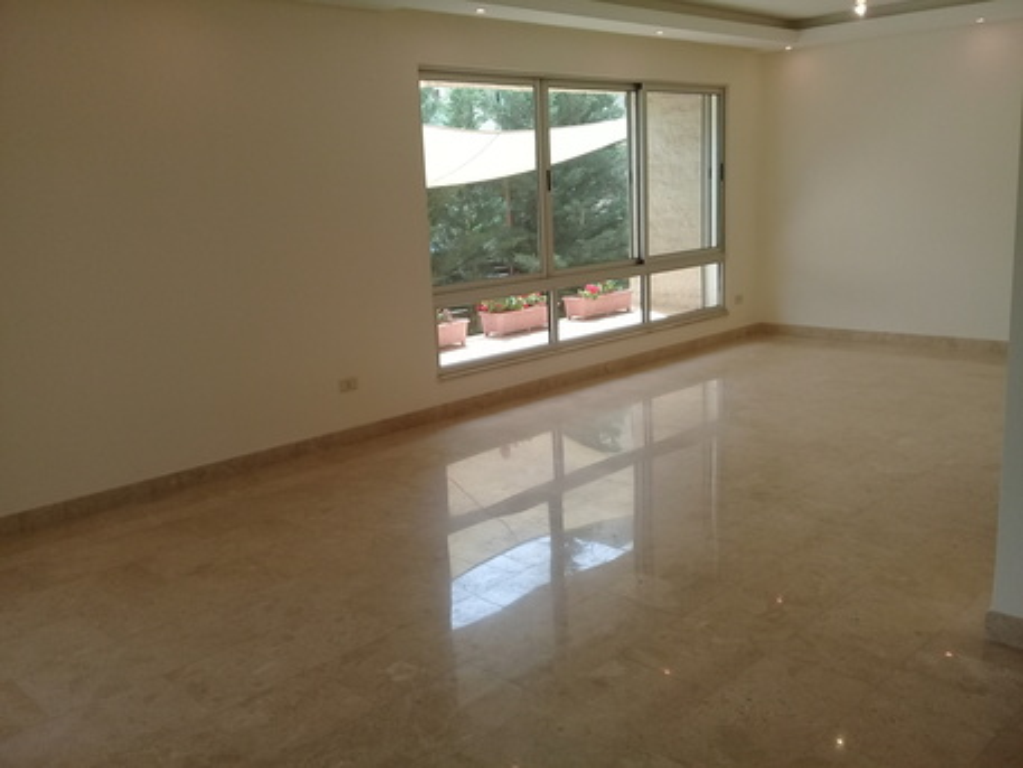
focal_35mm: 31
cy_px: 384
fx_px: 916
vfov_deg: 45.5
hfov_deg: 58.3
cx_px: 512
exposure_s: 1/228
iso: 50
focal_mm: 3.3
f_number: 2.2
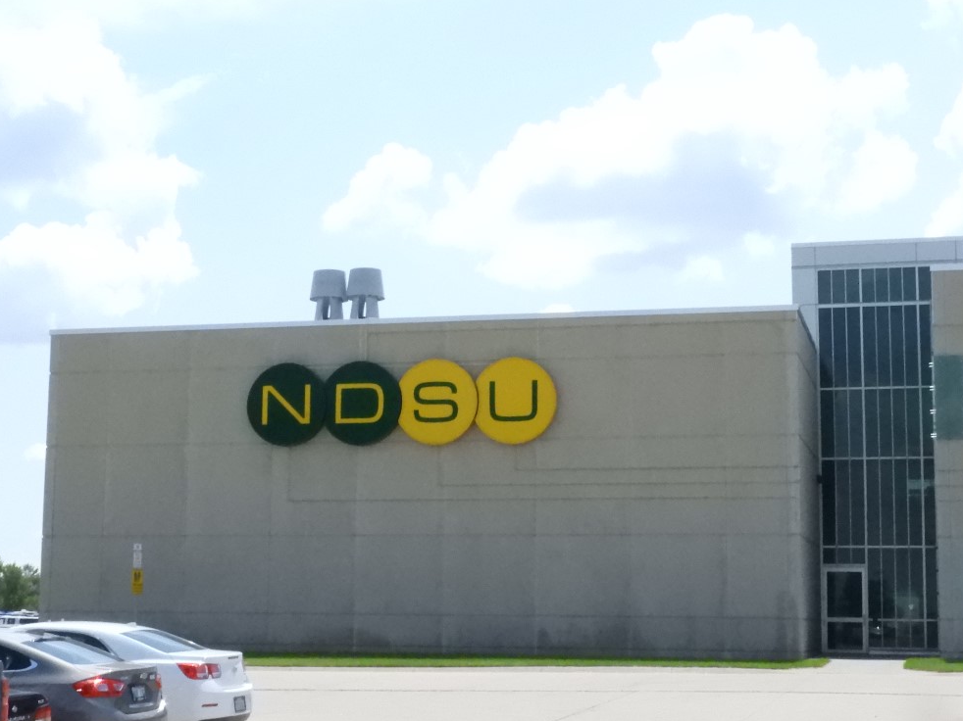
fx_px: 1836
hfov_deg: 29.4
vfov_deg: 22.2
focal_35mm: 66
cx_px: 475
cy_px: 382
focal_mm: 8.1
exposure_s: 1/3200
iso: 1600
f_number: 8
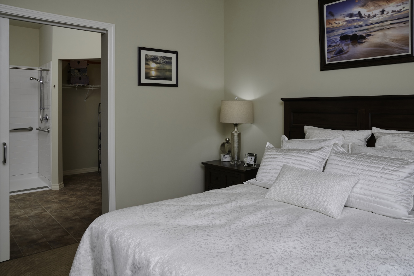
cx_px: 207
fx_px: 276
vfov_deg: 53.1
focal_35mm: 24
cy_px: 138
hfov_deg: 73.7
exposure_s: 1/125
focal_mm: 24
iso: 500
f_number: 11
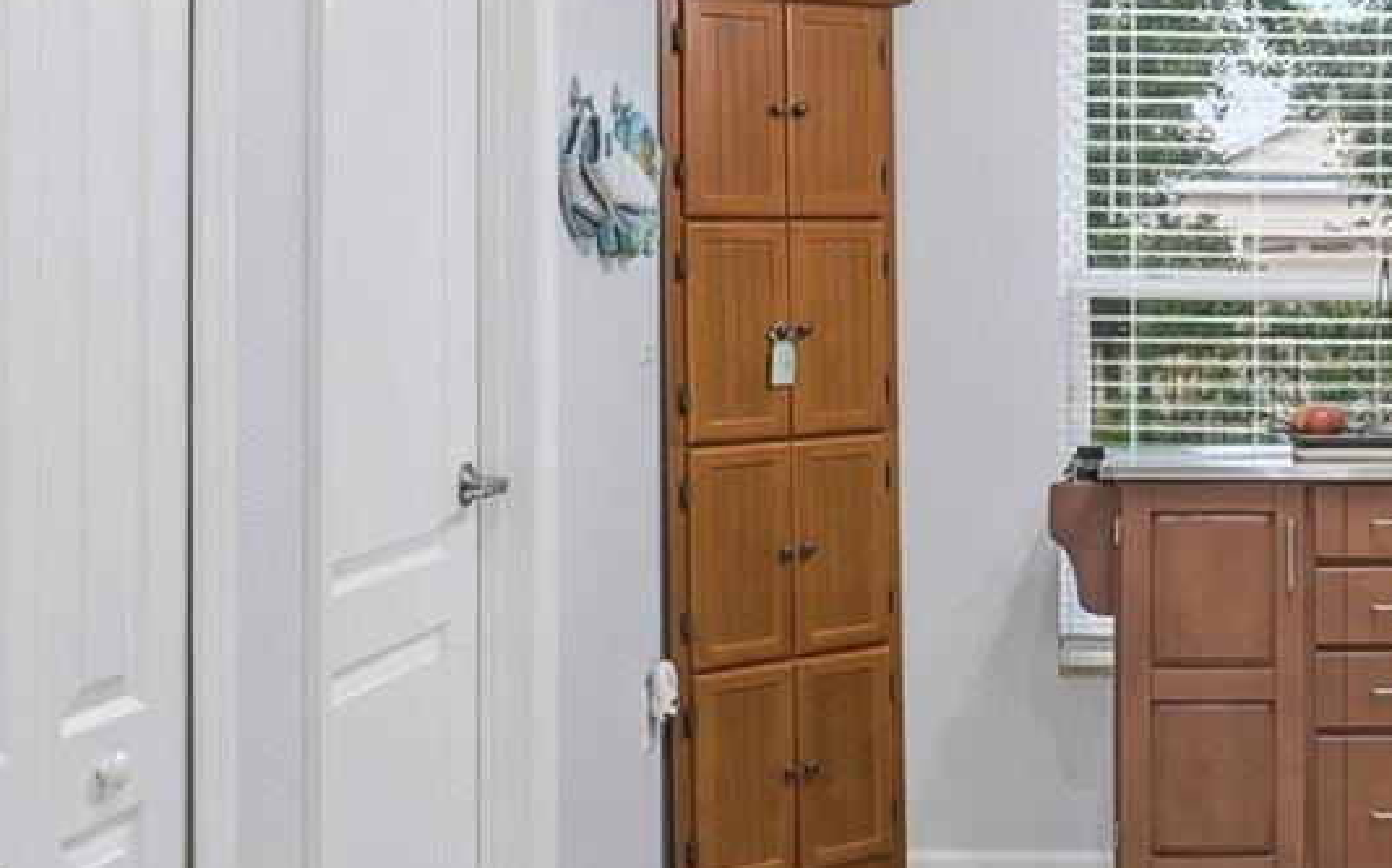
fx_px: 2085
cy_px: 313
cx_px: 1306
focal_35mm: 55
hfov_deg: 34.4
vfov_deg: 23.4
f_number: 8
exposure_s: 1/60
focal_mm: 12
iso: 400
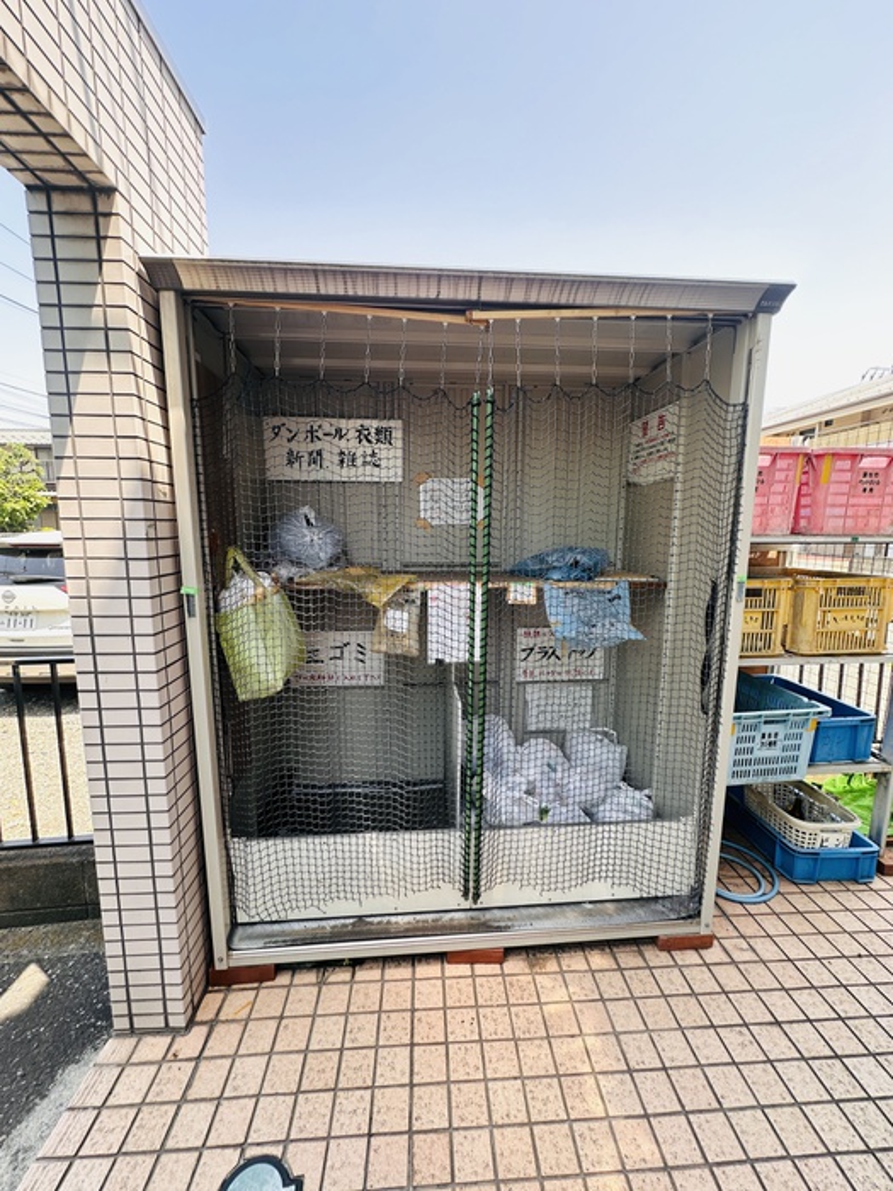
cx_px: 446
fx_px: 482
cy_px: 596
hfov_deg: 85.7
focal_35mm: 14
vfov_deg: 102.1
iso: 40
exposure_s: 1/138
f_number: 2.2
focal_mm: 2.22
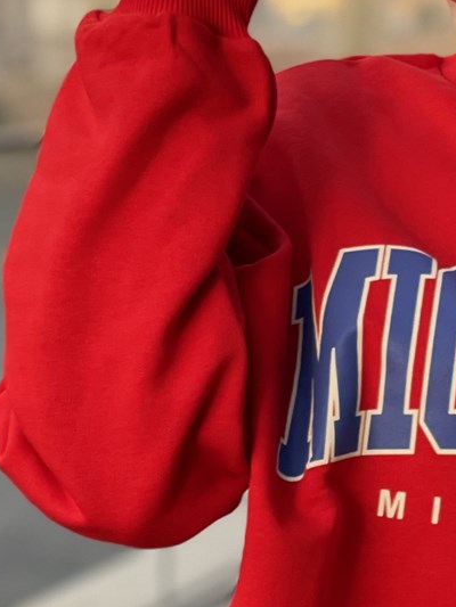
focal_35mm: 192
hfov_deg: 7.7
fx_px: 3371
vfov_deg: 10.3
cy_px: 289
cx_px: 529
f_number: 2.2
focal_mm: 7.5
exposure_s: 1/121
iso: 125
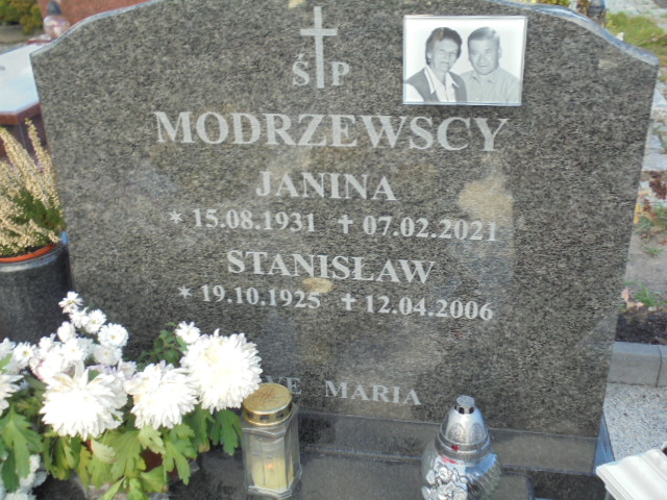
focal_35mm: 38
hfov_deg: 49.0
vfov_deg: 37.7
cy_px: 250
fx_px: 732
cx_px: 334
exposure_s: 1/80
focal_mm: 6.9
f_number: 4.2
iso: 100
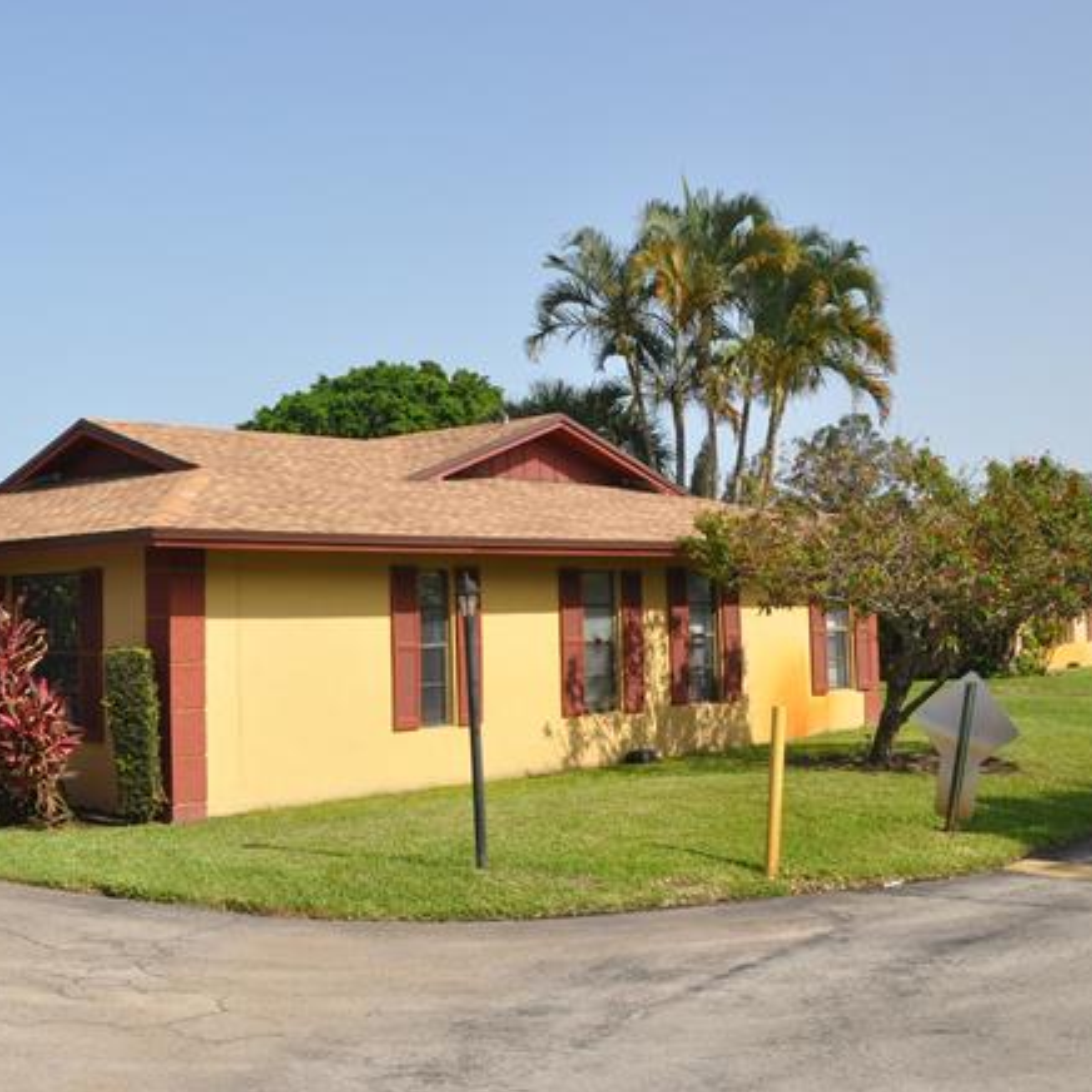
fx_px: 1499
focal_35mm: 42
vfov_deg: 39.9
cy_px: 440
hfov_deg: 38.8
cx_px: 248
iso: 200
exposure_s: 1/160
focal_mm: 18
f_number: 13
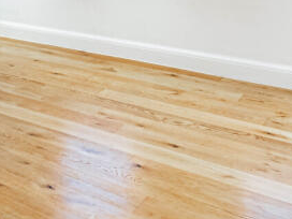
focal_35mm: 58
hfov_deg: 29.9
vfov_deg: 22.3
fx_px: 489
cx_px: -28
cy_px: -74
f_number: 8
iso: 200
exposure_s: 1/15
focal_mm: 16
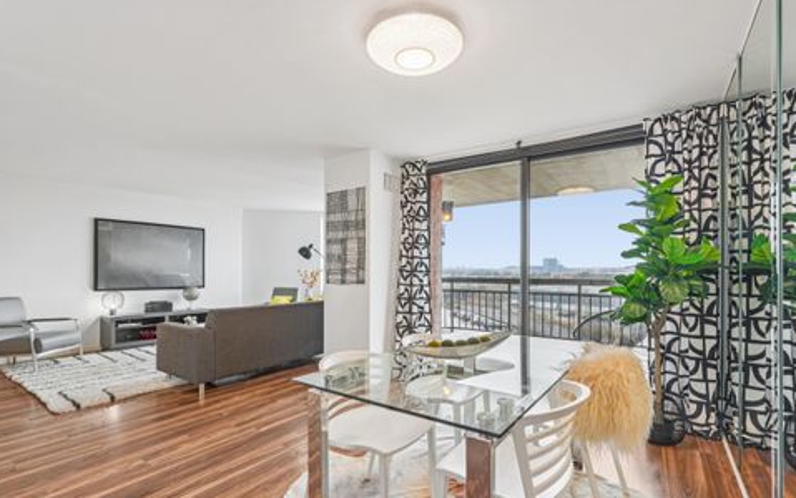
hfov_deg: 92.6
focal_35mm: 18
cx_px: 407
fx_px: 381
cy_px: 271
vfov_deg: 66.3
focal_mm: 16.5
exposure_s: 1/13
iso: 400
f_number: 10
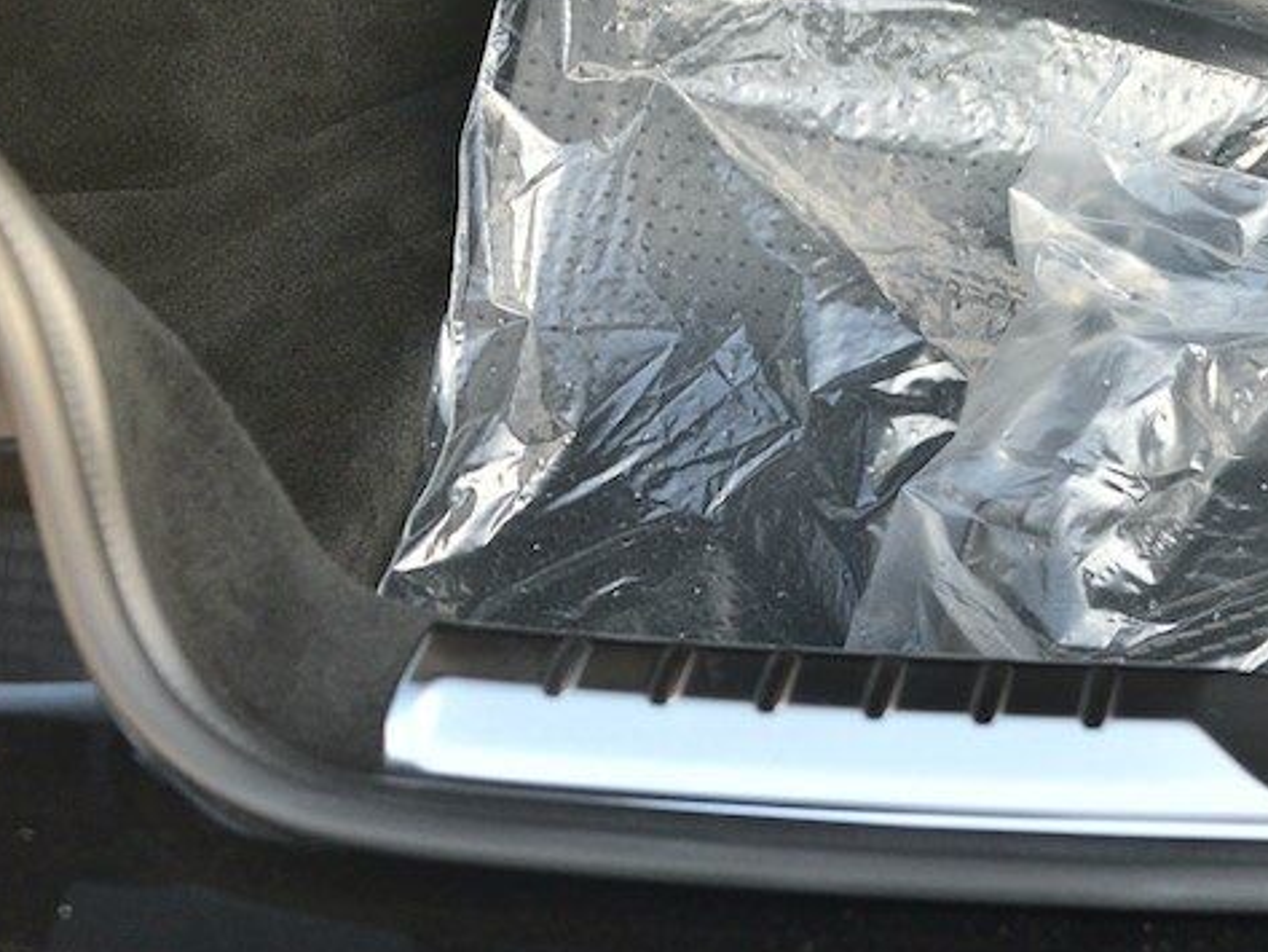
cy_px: -80
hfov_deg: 20.1
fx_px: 3334
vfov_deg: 15.8
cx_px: 1555
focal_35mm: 91
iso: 800
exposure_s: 1/320
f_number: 3.8
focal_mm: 35
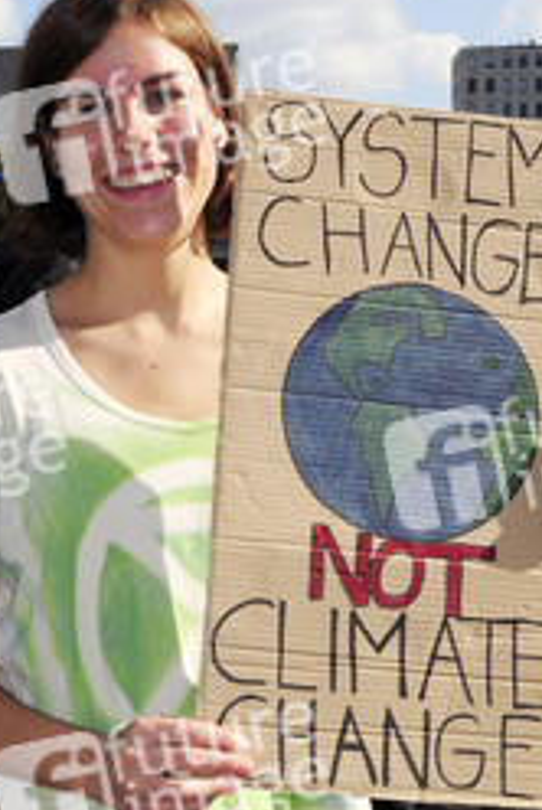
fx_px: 1959
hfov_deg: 15.8
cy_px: 291
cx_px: 256
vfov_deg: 23.3
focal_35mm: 87
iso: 640
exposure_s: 1/200
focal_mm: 36
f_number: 29
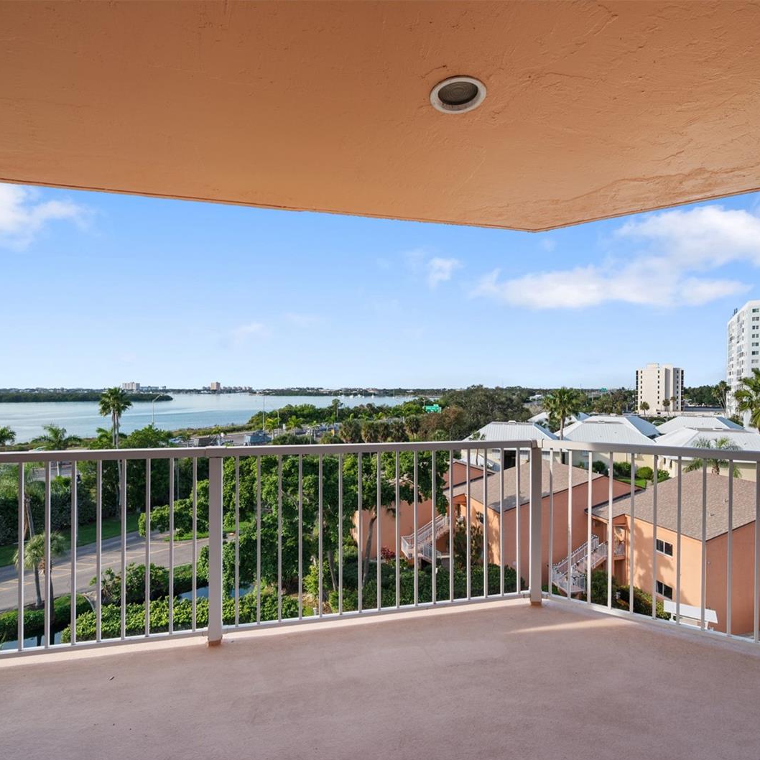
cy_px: 383
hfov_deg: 80.7
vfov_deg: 80.7
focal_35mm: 18
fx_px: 447
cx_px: 389
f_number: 6.3
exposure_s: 1/125
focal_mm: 14
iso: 250
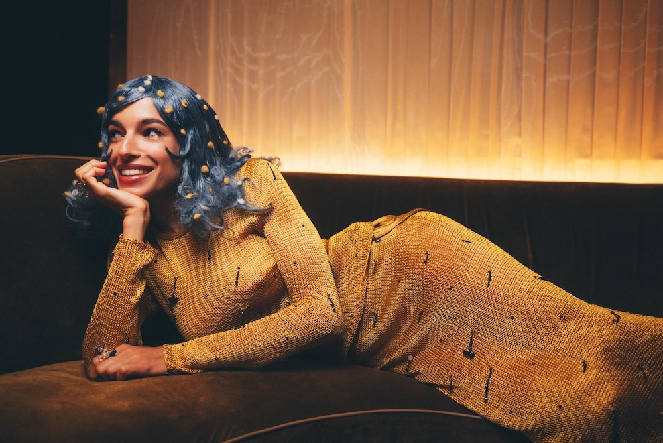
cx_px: 332
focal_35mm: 33
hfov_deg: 57.2
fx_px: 608
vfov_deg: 40.0
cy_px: 222
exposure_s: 1/250
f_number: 2.8
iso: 800
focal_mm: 33
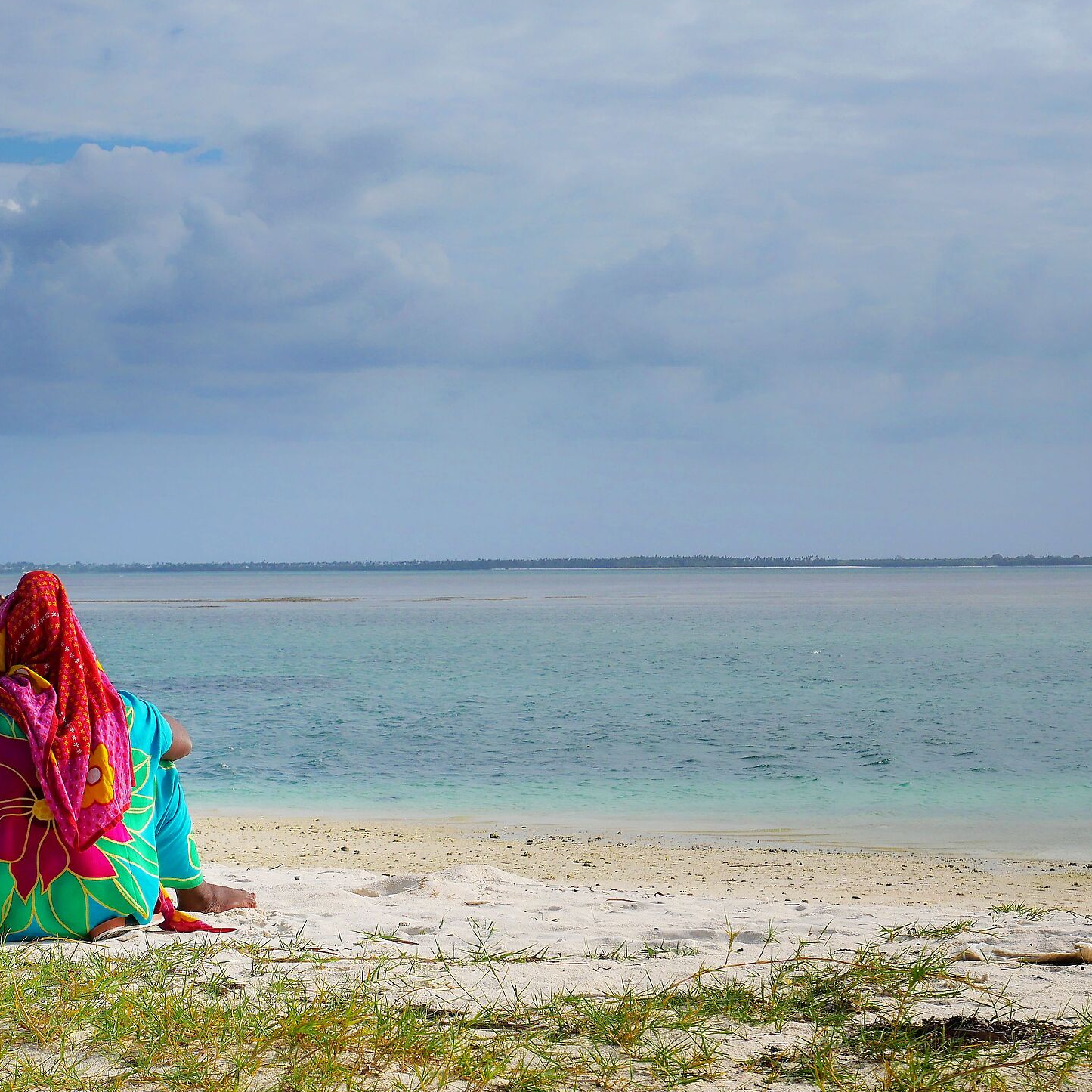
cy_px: 565
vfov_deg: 18.5
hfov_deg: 18.5
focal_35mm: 94
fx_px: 3355
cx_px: 472
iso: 200
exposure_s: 1/1600
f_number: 6.3
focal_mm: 32
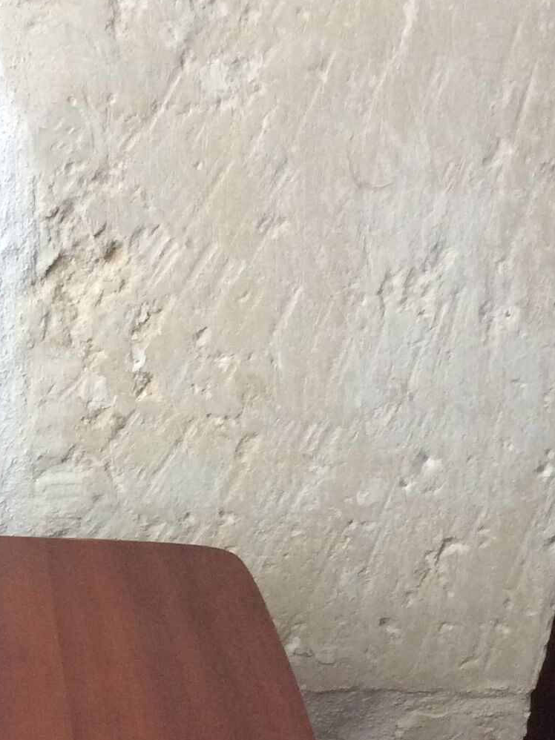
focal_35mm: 83
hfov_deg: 17.2
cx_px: -62
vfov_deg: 22.0
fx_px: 1775
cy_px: 858
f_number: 2.4
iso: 100
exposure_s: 1/25
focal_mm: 3.3
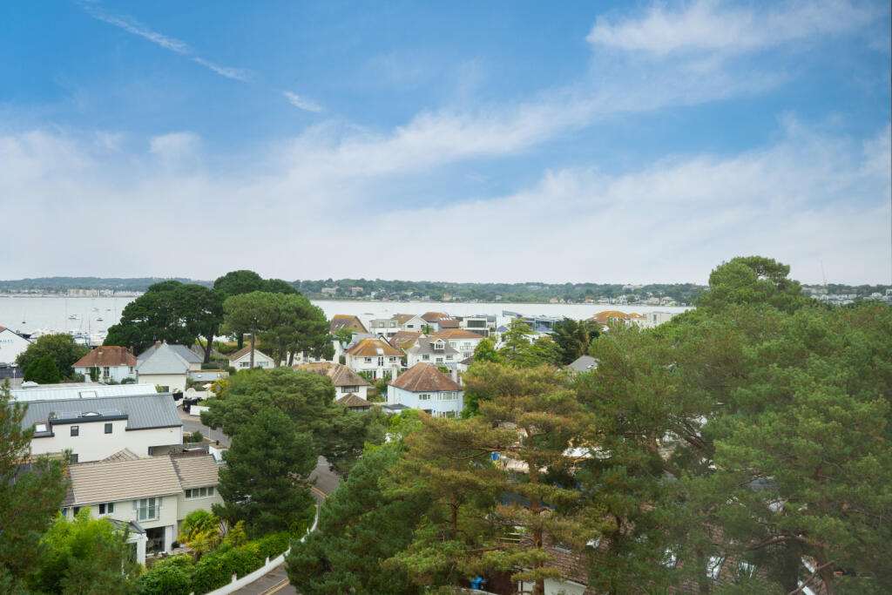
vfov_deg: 37.9
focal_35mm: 35
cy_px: 298
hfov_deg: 54.4
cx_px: 446
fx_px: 867
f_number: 11
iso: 400
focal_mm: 35
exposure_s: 1/60
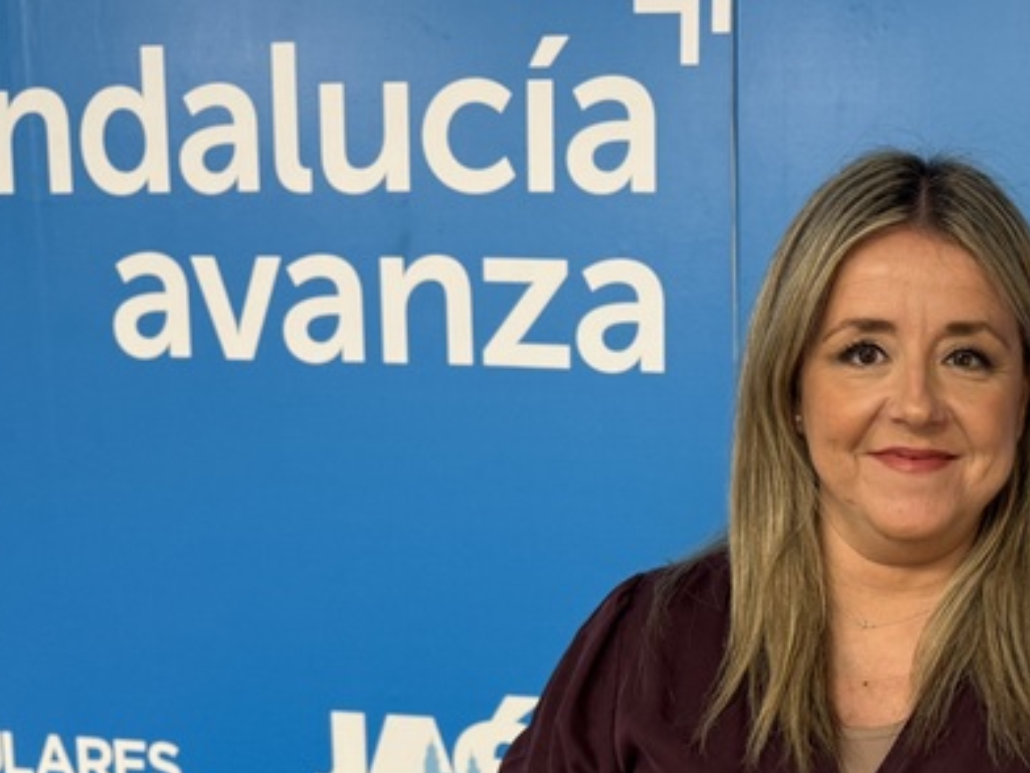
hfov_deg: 36.5
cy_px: 618
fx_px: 1458
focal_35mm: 49
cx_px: 930
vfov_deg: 29.0
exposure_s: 1/50
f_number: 1.78
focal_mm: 6.86
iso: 160
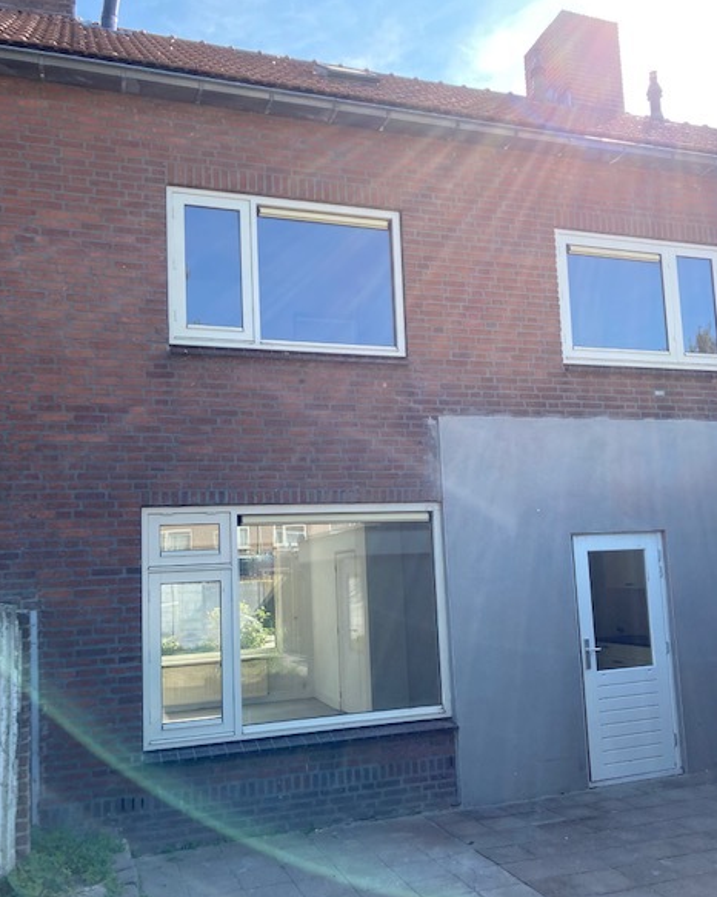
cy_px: 483
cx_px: 363
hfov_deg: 48.5
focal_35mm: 30
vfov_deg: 58.7
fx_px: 796
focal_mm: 3.99
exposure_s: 1/546
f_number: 1.8
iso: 20
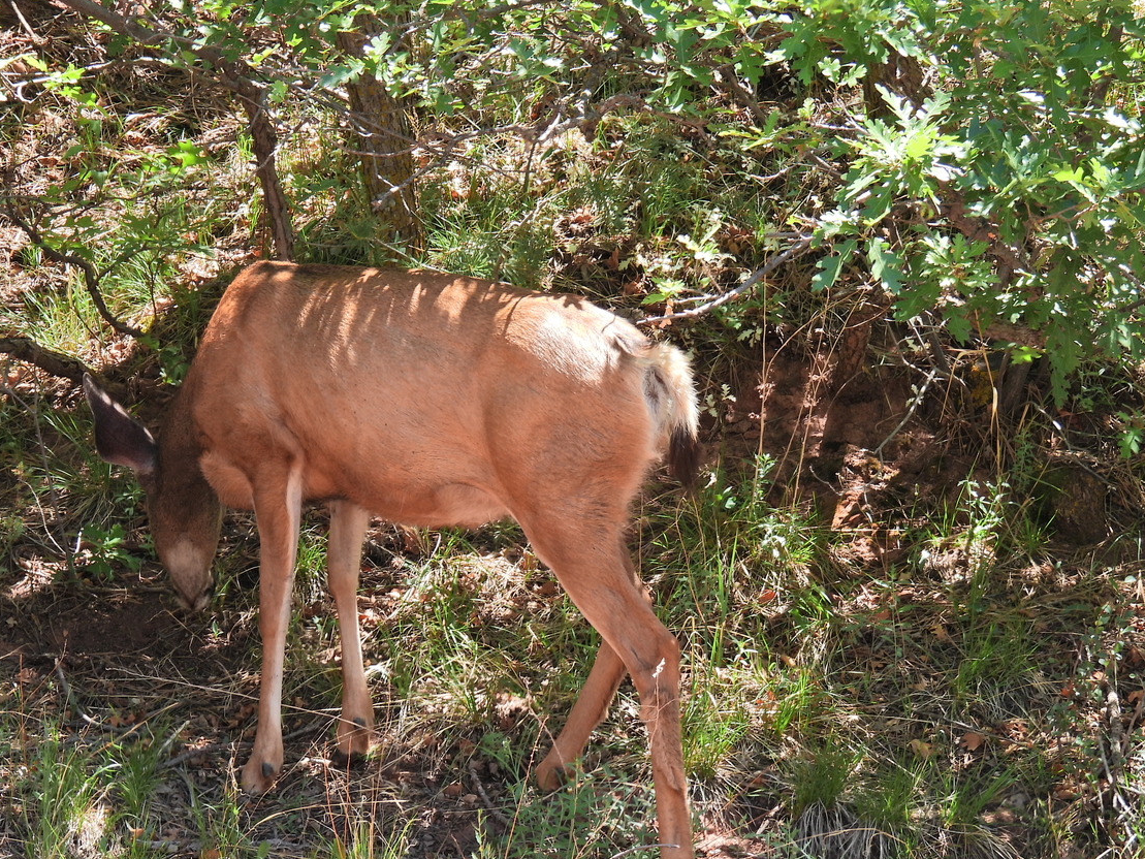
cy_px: 483
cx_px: 489
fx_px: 9163
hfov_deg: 7.1
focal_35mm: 277
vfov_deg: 5.4
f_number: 4.5
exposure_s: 1/160
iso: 100
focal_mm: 42.8
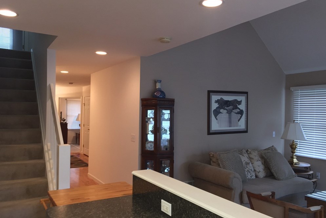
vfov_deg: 42.3
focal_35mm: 31
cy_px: 114
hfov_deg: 60.3
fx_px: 281
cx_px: 163
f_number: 2.2
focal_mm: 4.15
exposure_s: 1/30
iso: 80
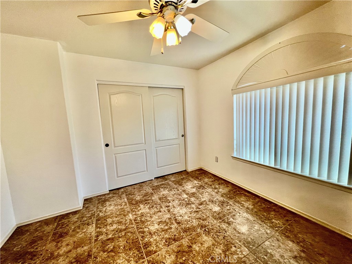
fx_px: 132
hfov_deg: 106.2
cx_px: 176
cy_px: 132
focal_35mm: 13
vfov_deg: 89.9
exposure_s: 1/120
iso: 125
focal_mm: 1.57
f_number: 1.8
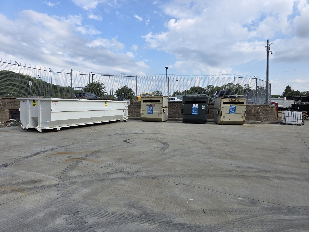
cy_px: 116
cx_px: 154
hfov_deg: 73.9
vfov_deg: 58.9
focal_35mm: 23
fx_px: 205
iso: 80
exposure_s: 1/5608
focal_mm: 6.3
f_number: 1.7
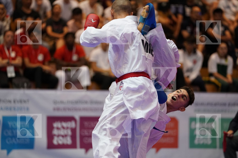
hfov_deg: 11.0
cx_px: 119
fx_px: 1236
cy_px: 79
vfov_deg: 7.3
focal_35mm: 187
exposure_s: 1/800
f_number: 2.8
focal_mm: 187
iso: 4000
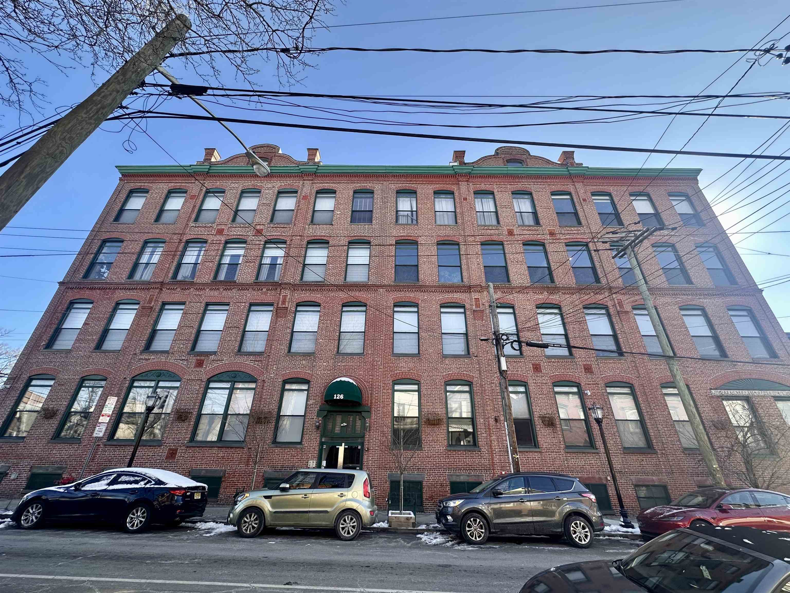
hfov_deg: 102.1
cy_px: 296
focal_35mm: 14
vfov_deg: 85.7
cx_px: 395
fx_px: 320
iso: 40
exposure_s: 1/320
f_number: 2.2
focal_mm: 2.22
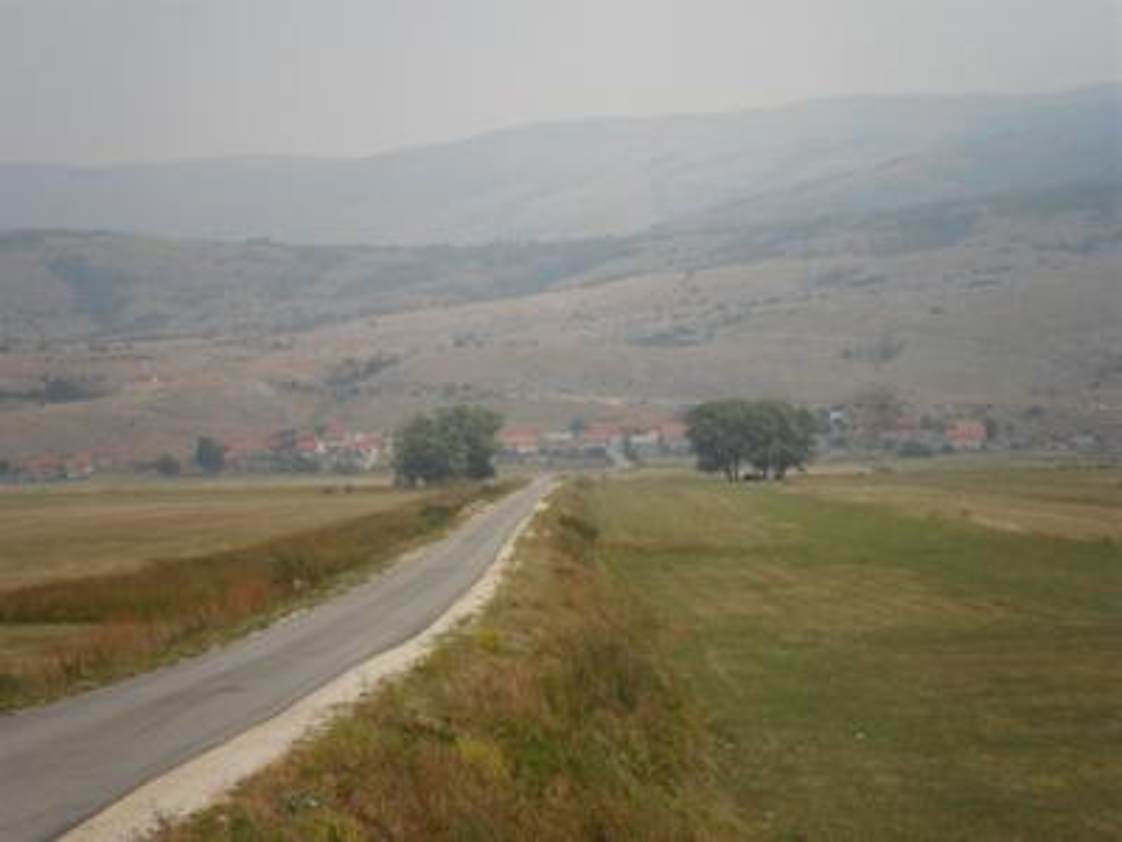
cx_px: 561
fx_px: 2399
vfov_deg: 19.9
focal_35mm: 74
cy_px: 421
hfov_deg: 26.3
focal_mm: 13.2
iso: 100
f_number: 3.9
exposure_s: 1/1000
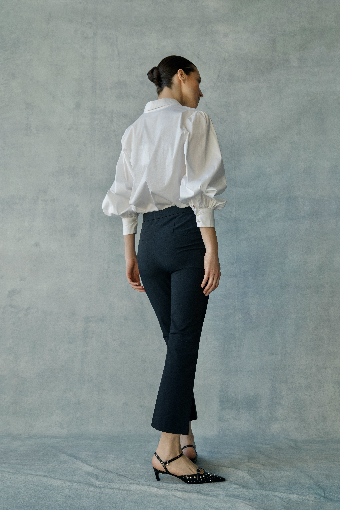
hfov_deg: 35.9
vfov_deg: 51.9
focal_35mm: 37
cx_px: 170
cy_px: 255
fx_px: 524
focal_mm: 37
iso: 400
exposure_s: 1/200
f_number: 3.5
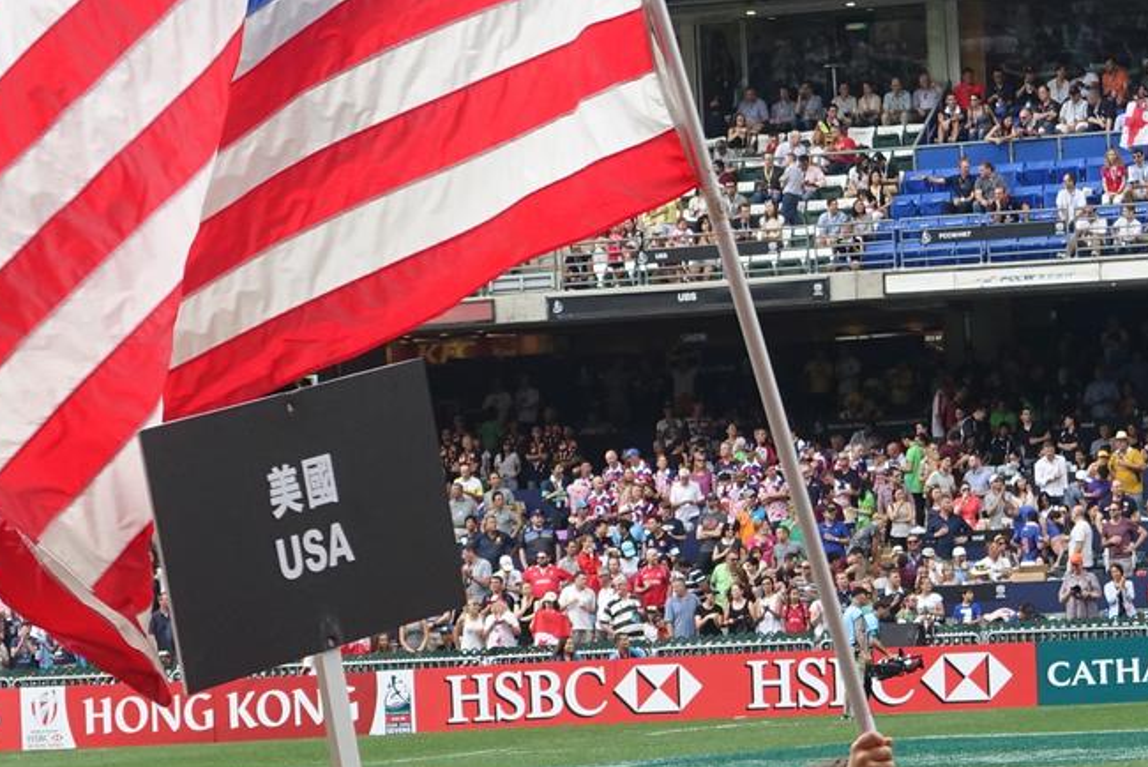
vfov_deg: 7.2
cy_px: 406
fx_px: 6093
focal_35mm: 191
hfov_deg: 10.8
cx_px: 602
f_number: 5
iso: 400
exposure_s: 1/250
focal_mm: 25.15
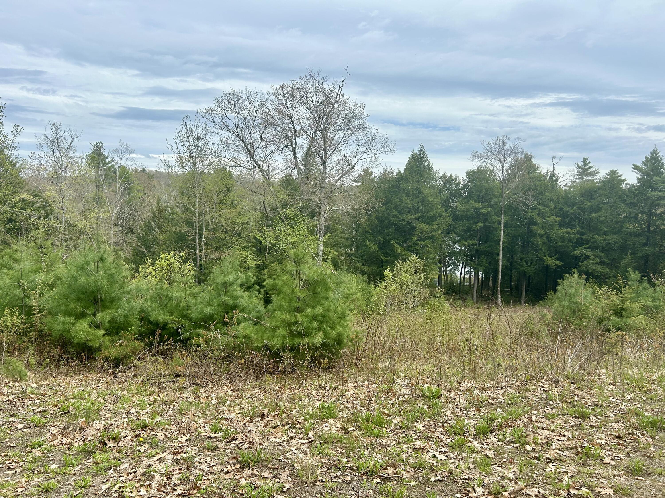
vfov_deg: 53.1
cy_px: 249
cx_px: 332
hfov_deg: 67.3
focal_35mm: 26
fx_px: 499
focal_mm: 5.7
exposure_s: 1/3571
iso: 50
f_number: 1.5
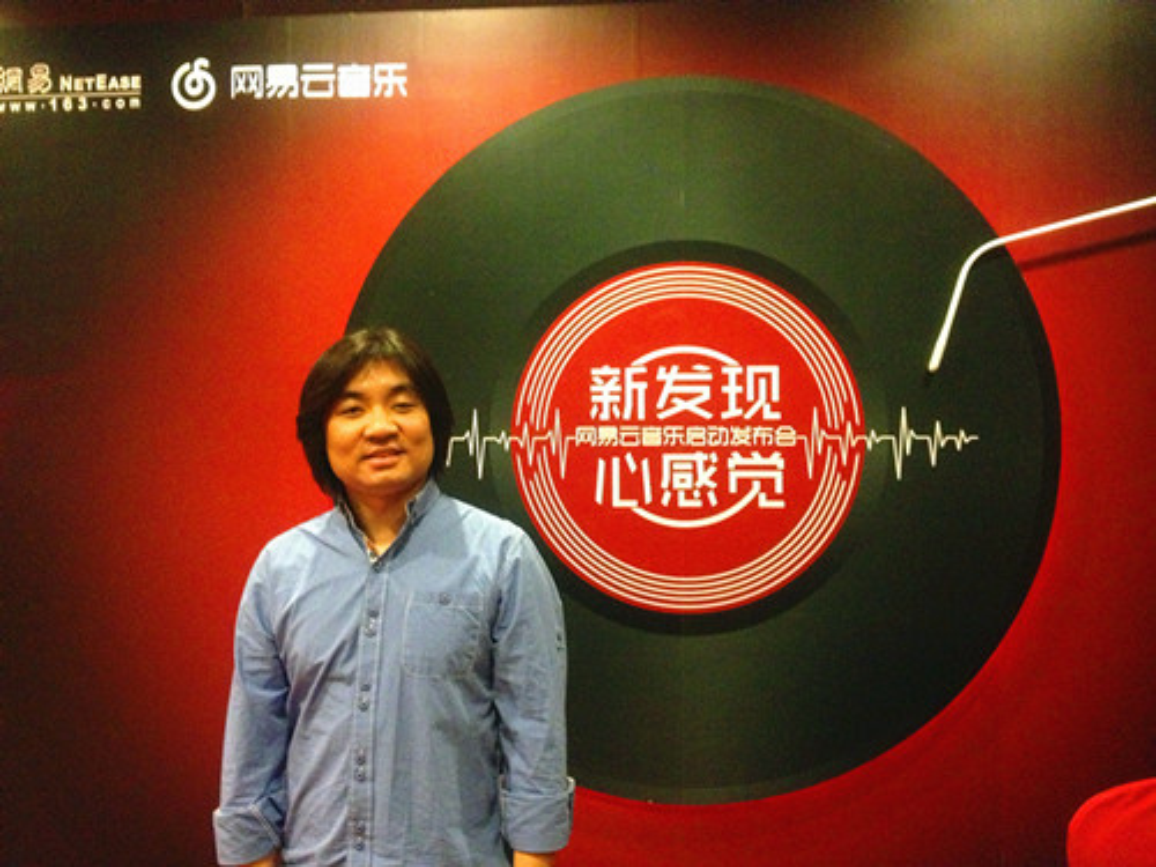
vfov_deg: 40.7
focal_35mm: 35
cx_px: 578
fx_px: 1169
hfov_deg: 52.6
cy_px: 434
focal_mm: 4.28
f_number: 2.4
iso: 800
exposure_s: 1/15
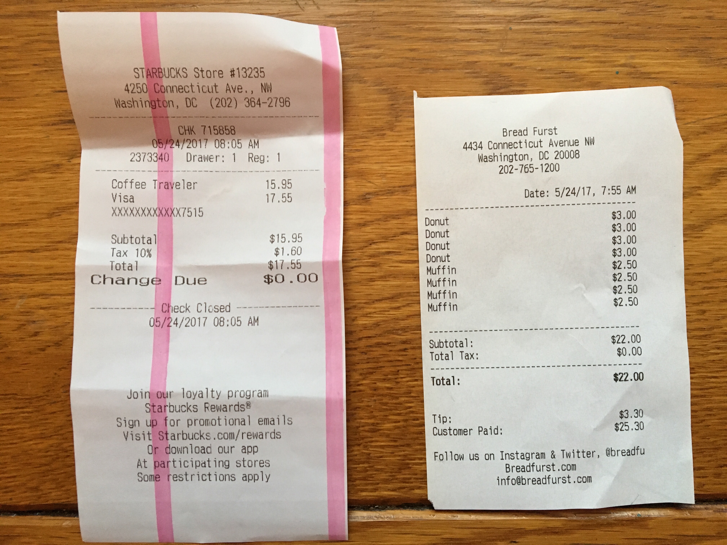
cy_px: 272
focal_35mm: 29
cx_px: 364
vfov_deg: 48.2
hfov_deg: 61.7
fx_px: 609
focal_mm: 4.15
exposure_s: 1/30
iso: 160
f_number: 2.2
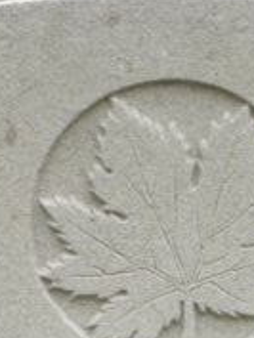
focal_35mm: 215
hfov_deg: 6.9
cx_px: 141
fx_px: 2101
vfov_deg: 9.1
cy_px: 420
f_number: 4
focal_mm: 15.1
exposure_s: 1/72.4
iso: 110
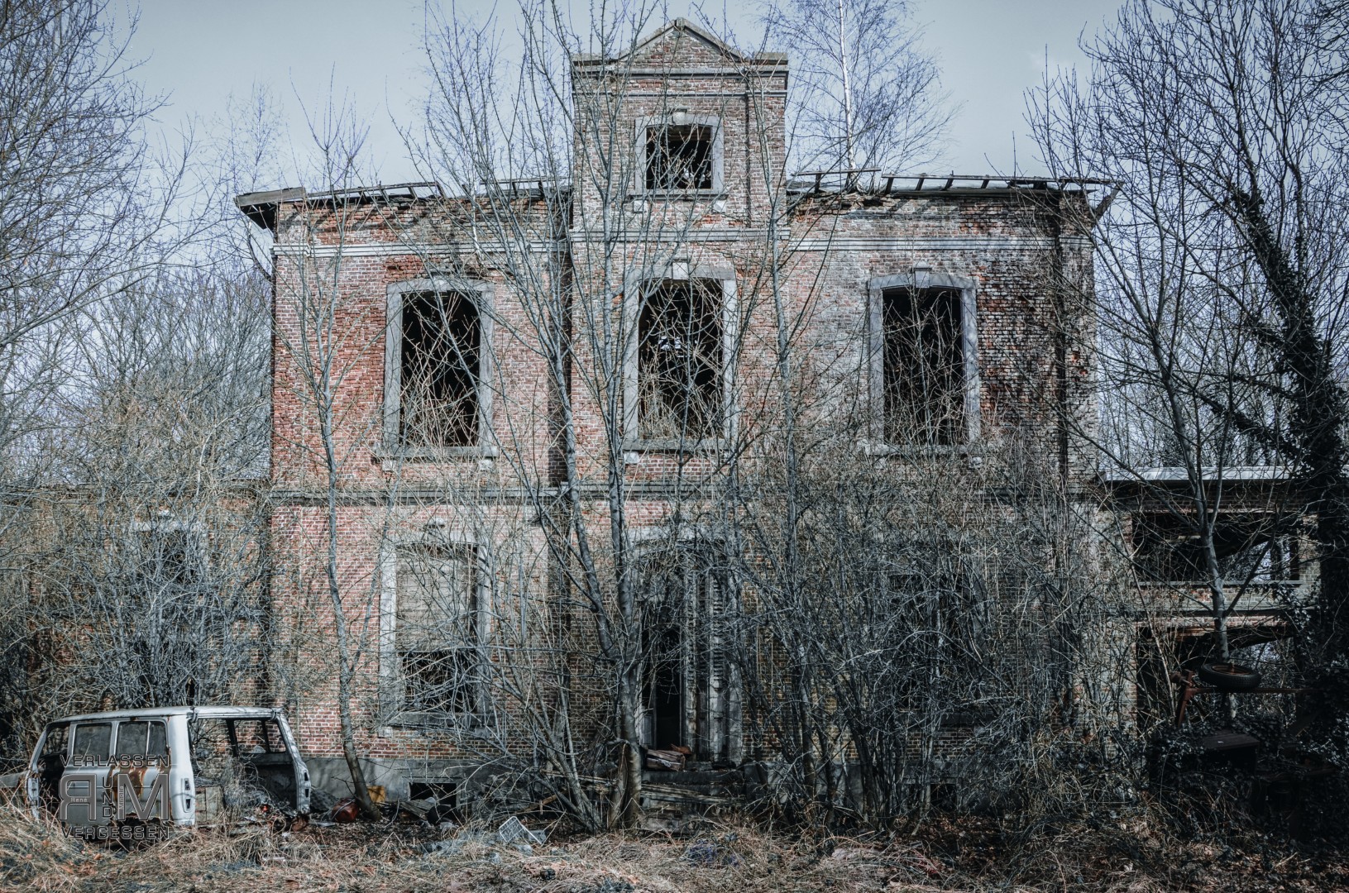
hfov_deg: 67.5
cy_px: 446
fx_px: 1010
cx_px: 674
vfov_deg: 47.7
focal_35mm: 27
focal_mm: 18
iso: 400
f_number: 9
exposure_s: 1/320
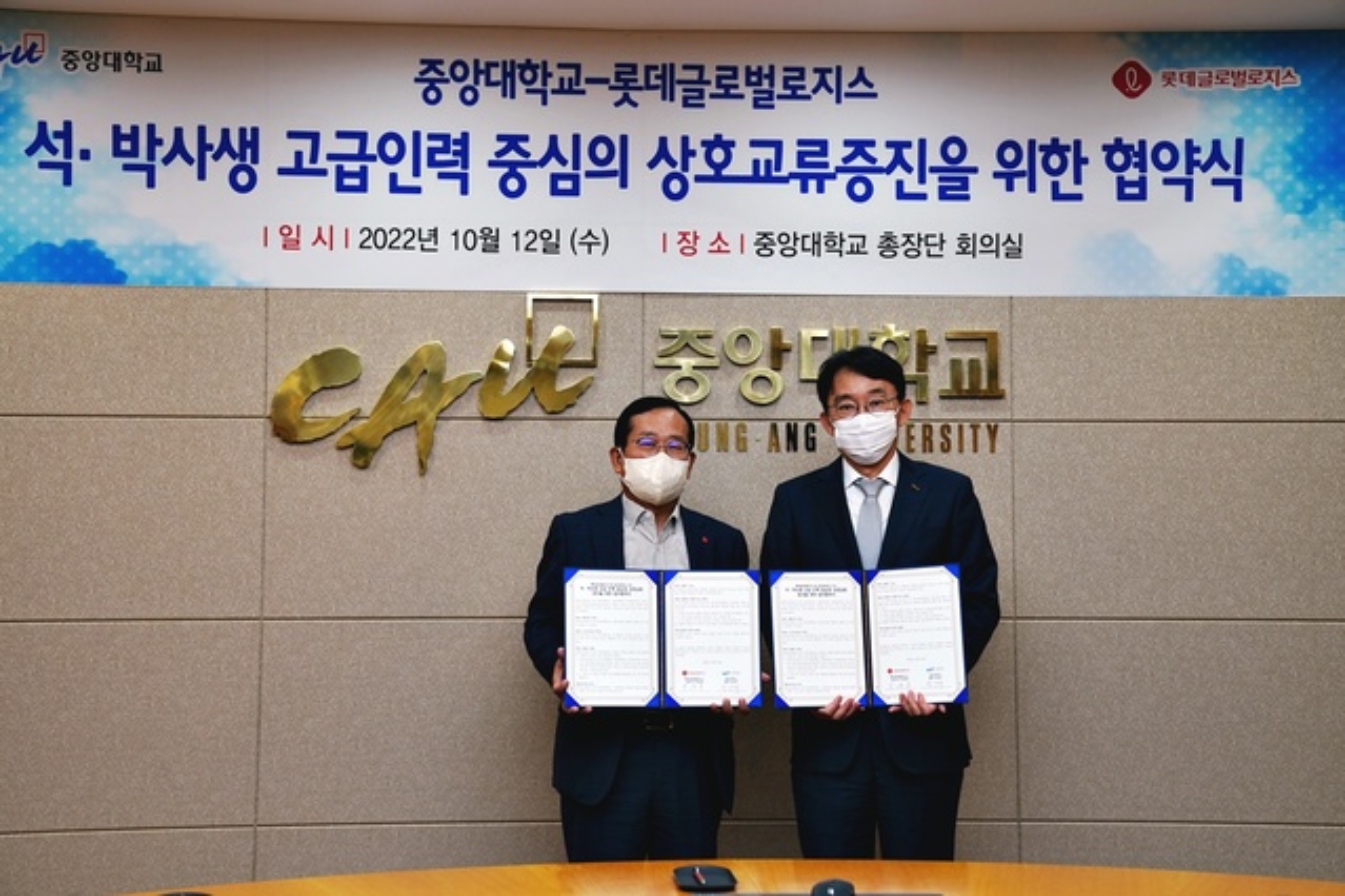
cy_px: 448
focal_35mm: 55
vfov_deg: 24.6
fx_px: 2055
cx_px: 672
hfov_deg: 36.2
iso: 320
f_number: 5
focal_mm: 55
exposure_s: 1/80
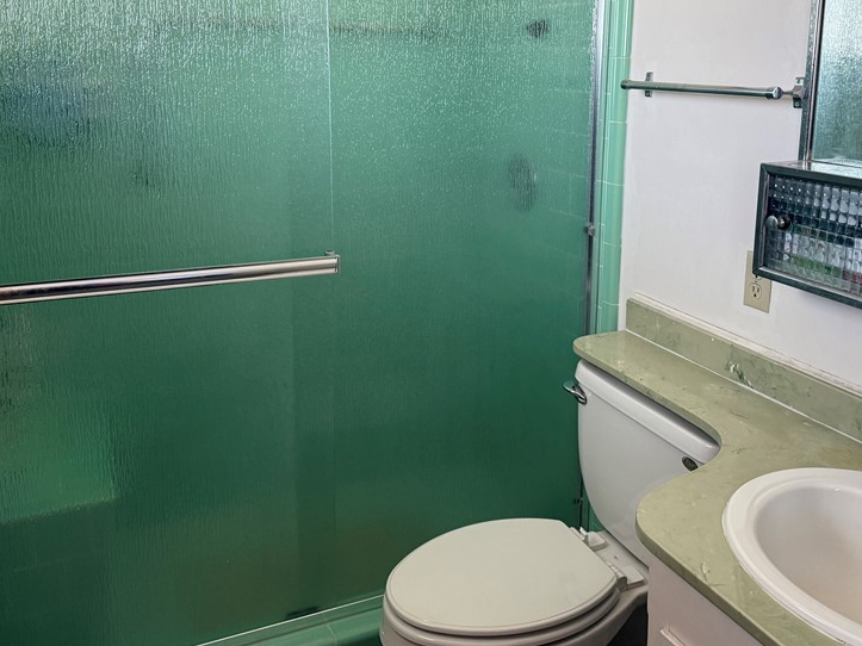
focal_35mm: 34
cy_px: 222
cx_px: 491
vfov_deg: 41.3
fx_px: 847
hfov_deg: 53.8
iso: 200
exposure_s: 1/60
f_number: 1.78
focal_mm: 6.76
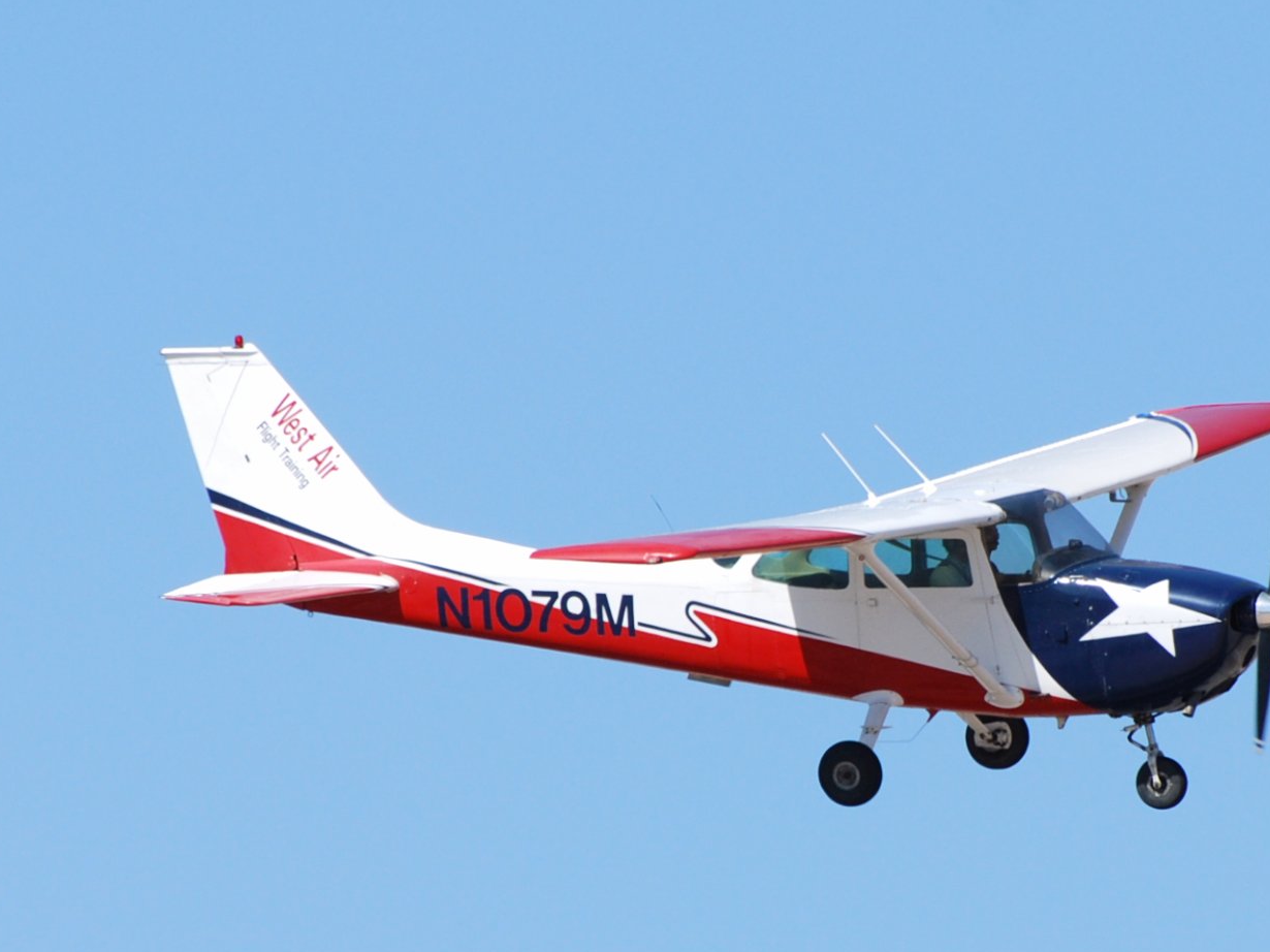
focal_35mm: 656
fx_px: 24063
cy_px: 610
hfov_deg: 3.0
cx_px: 797
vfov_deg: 2.3
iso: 200
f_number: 8
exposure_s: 1/800
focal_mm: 300
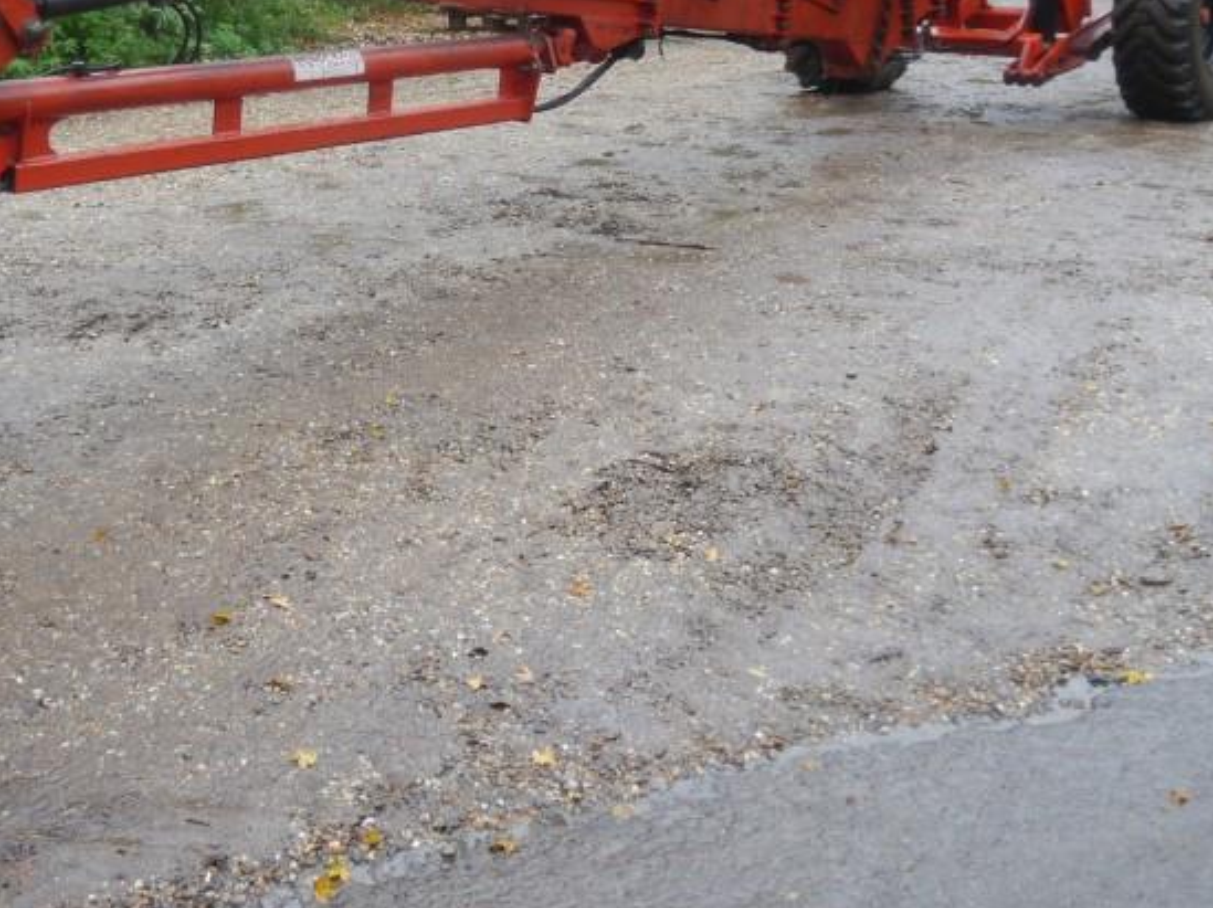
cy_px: 64
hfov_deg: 34.0
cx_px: 387
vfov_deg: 25.2
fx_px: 1961
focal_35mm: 56
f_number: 3.5
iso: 160
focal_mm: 15
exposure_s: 1/100
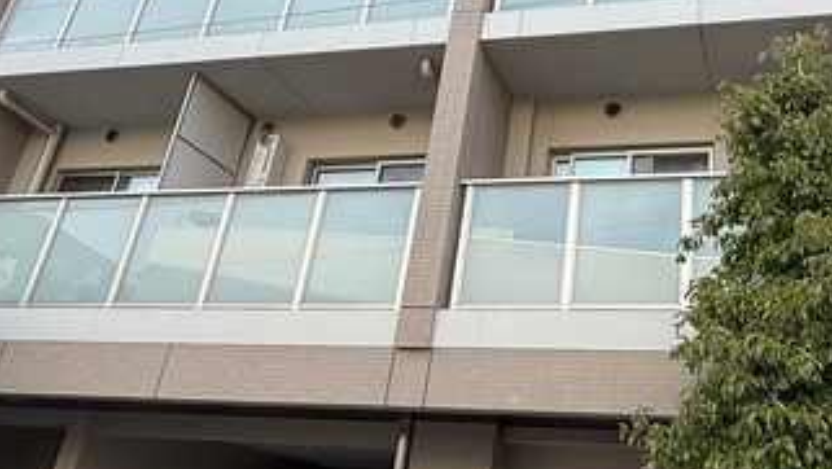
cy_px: 124
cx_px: 596
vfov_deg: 30.8
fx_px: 839
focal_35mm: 38
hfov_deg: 51.1
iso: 50
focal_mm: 2.22
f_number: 2.2
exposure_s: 1/448
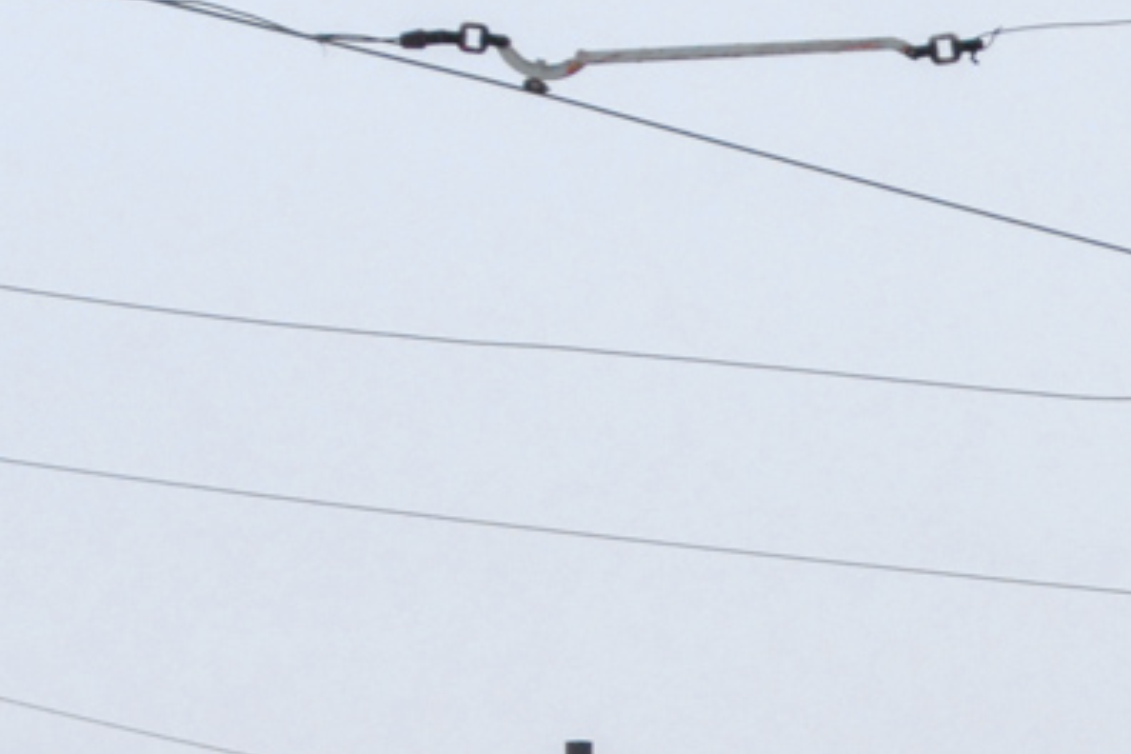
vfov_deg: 4.2
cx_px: 1708
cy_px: 1074
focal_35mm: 322
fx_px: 10115
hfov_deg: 6.3
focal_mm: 85
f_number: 6.3
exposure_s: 1/320
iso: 2000
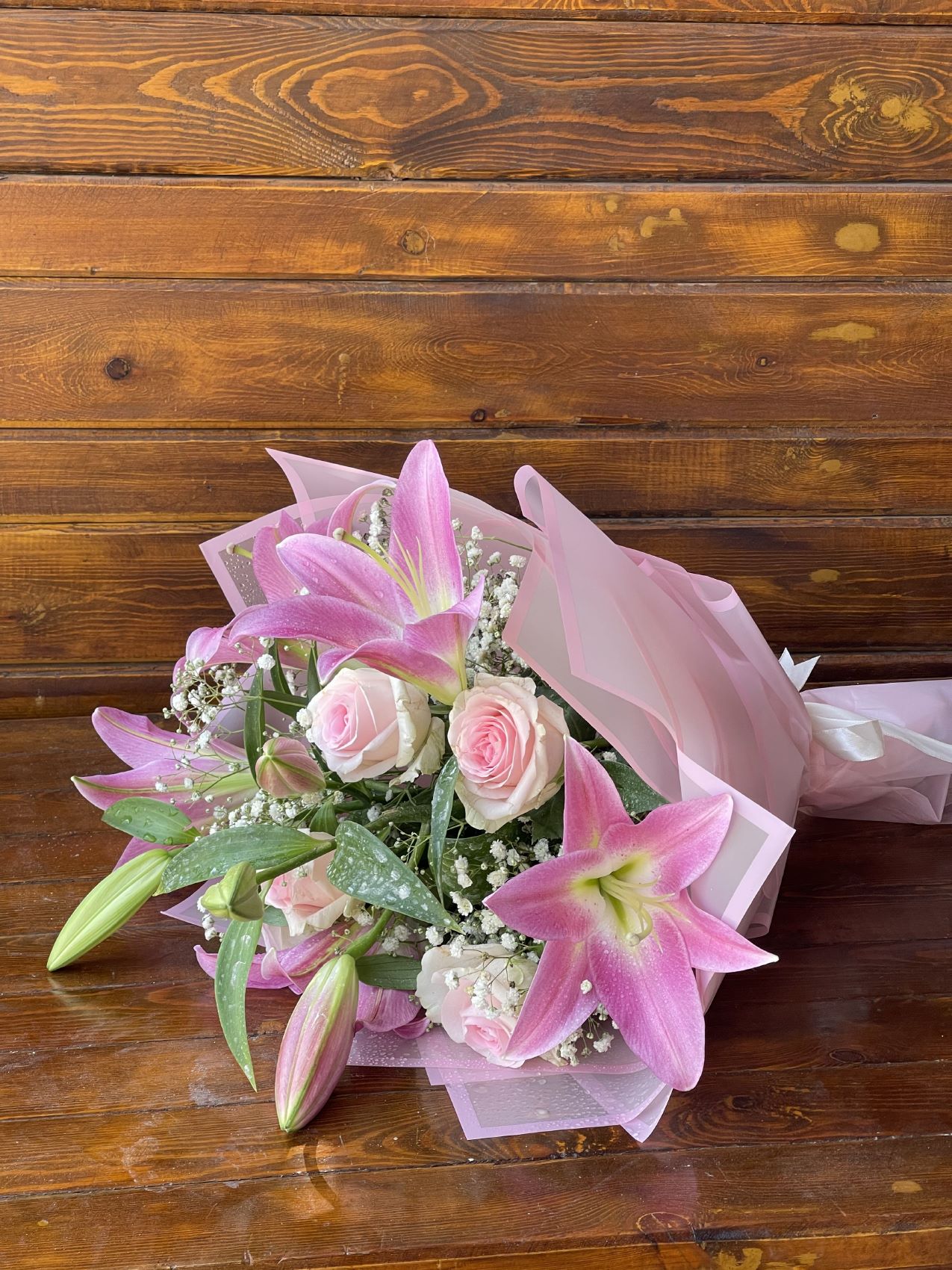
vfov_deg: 30.3
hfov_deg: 22.9
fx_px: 2347
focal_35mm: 64
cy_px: 635
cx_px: 476
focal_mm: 7.5
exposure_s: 1/99
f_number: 2.2
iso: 50
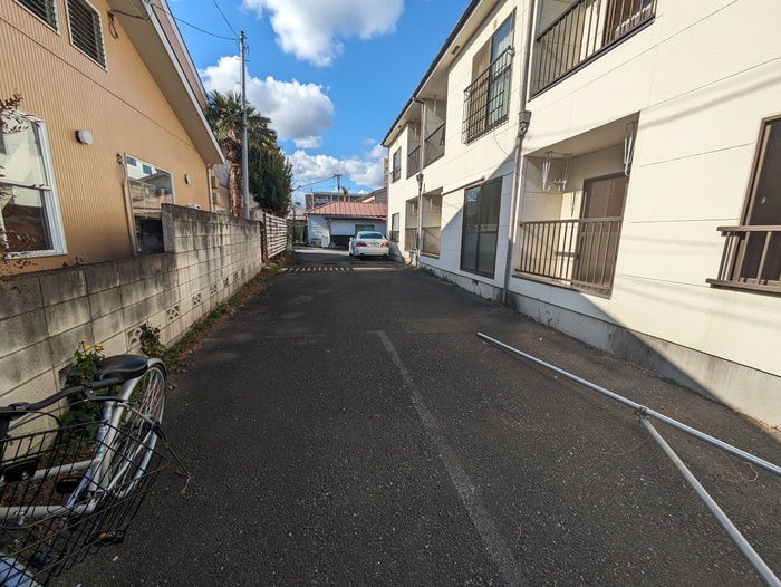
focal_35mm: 14
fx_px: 316
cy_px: 294
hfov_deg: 102.0
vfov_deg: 85.7
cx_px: 390
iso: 49
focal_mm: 1.83
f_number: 2.2
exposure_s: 1/2237
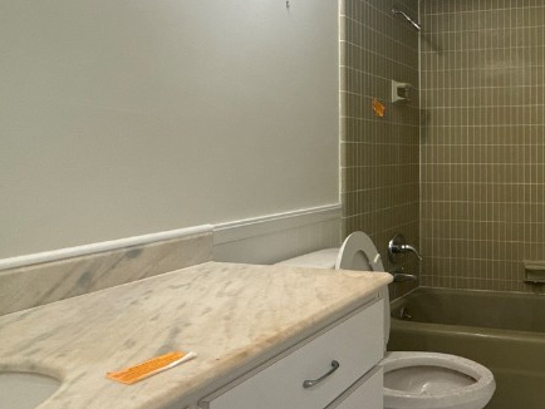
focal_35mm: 33
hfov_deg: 49.1
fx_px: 520
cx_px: 495
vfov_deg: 42.7
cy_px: 157
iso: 320
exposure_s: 1/120
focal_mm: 2.22
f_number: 2.2
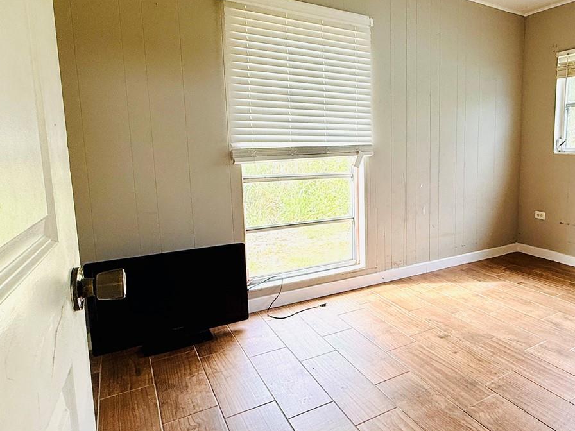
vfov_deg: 54.8
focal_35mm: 25
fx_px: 415
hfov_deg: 65.7
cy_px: 198
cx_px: 421
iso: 100
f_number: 2.2
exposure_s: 1/120
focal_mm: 2.22
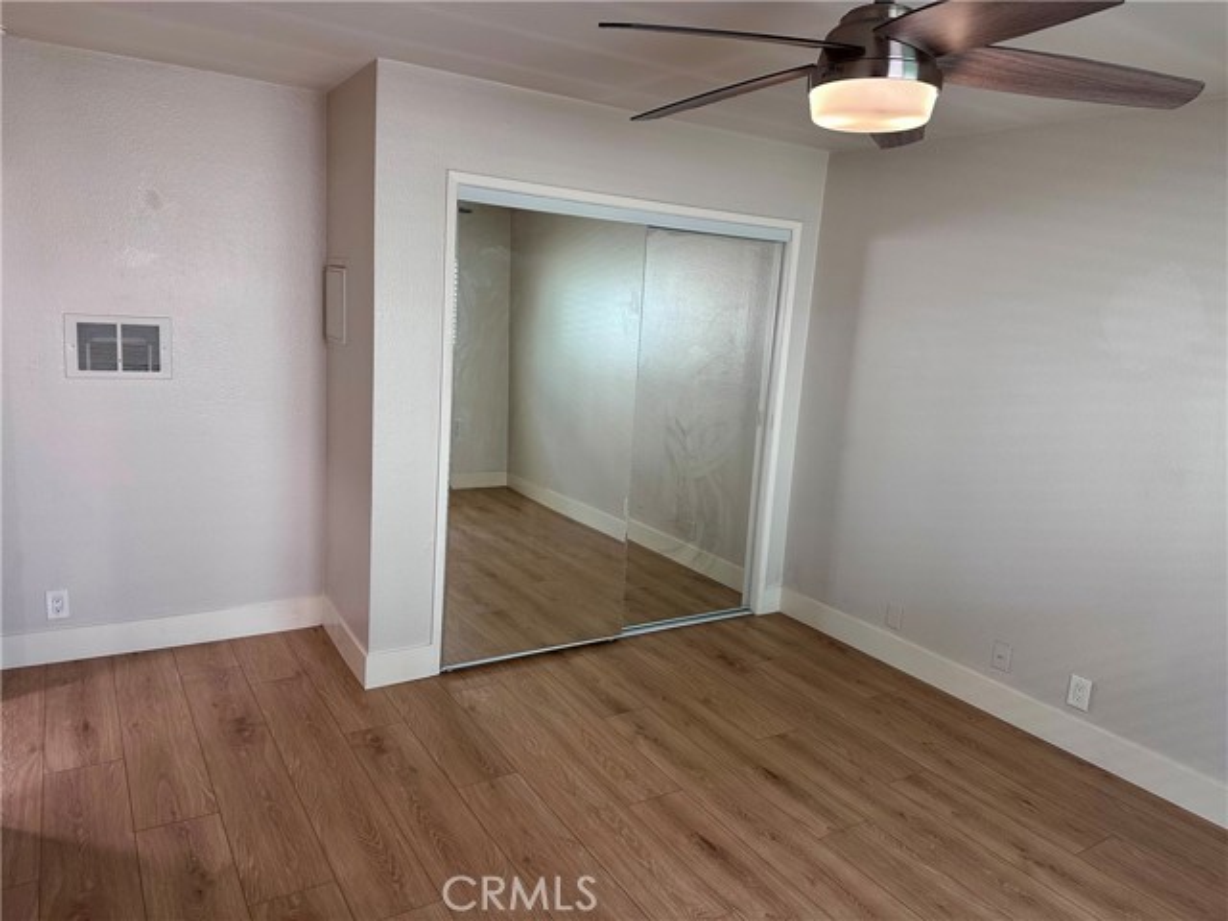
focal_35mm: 24
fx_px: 851
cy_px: 460
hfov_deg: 71.6
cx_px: 614
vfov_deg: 56.8
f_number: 1.78
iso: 125
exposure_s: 1/111
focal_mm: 6.86
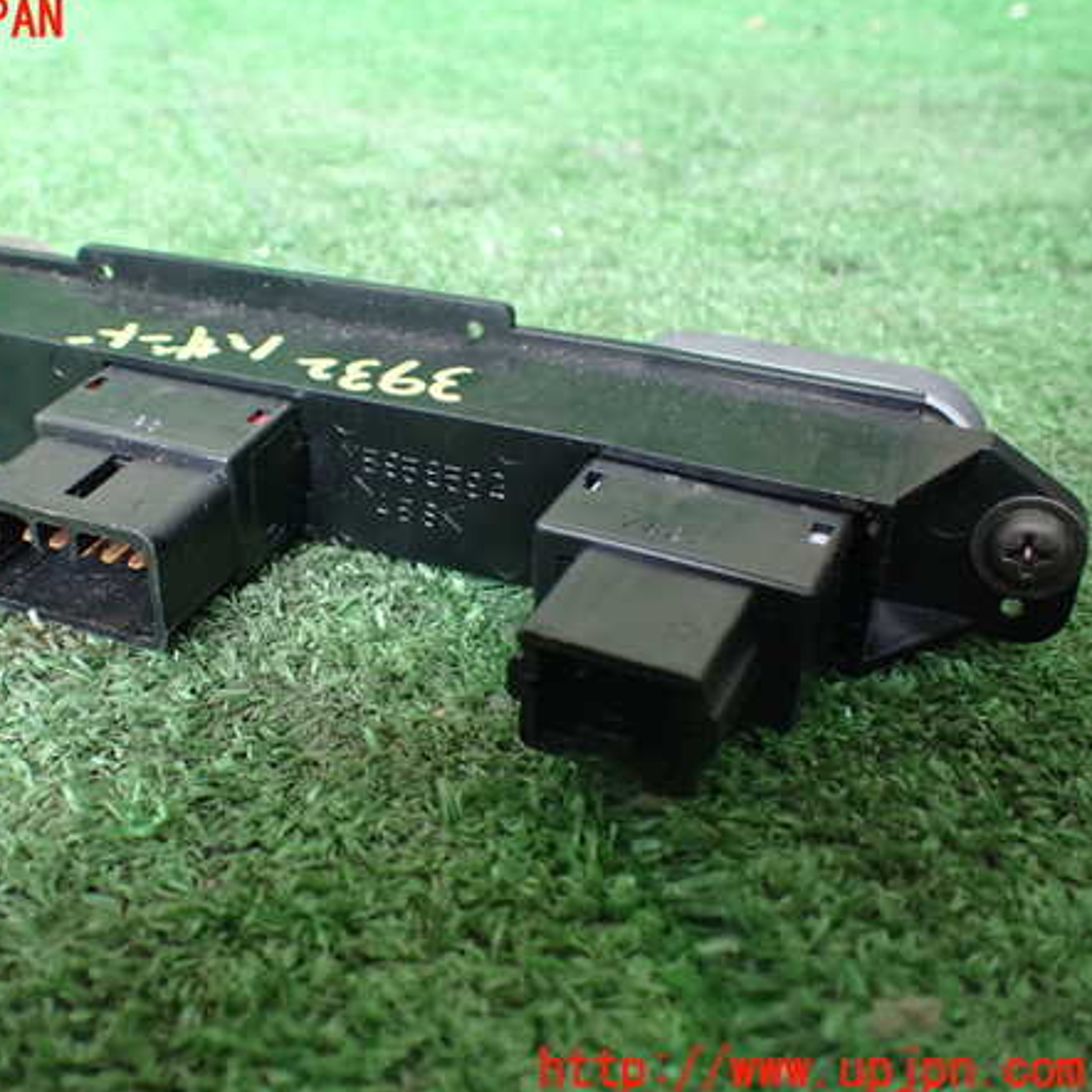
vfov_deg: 46.0
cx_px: 356
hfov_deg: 45.3
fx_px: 1285
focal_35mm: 36
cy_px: 546
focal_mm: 5.4
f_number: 2.3
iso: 800
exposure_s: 1/60
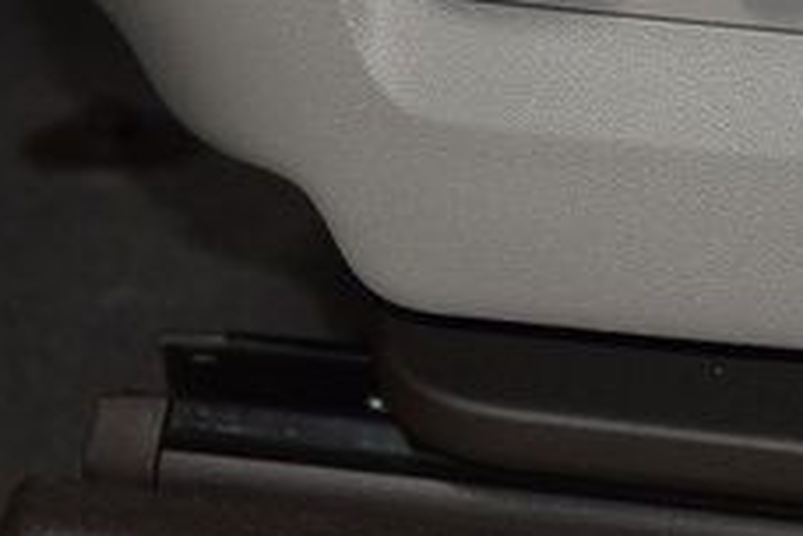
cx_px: 757
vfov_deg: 4.6
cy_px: -132
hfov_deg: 7.0
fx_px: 6580
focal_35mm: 295
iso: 1100
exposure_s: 1/60
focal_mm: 70
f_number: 4.5
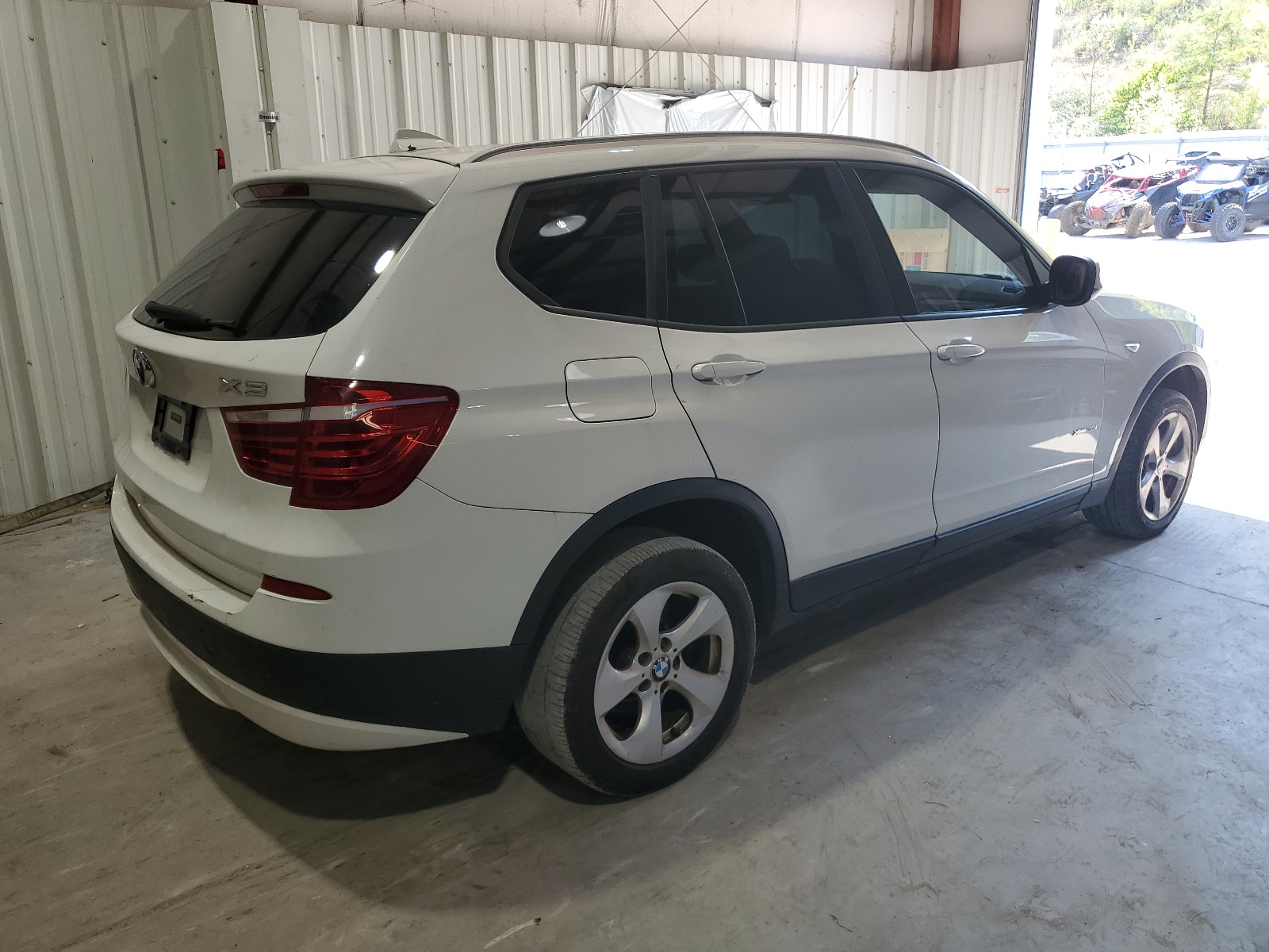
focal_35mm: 26
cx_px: 634
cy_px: 476
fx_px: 953
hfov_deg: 67.3
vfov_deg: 53.1
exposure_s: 1/204
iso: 50
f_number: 1.5
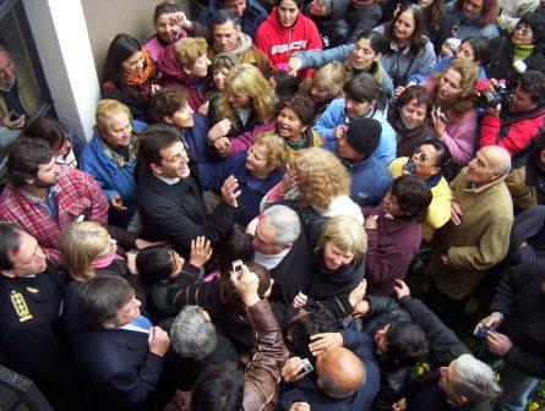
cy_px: 206
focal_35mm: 39
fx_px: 616
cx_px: 272
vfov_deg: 37.0
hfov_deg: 47.8
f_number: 3.84
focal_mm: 5.26
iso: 100
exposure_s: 1/106
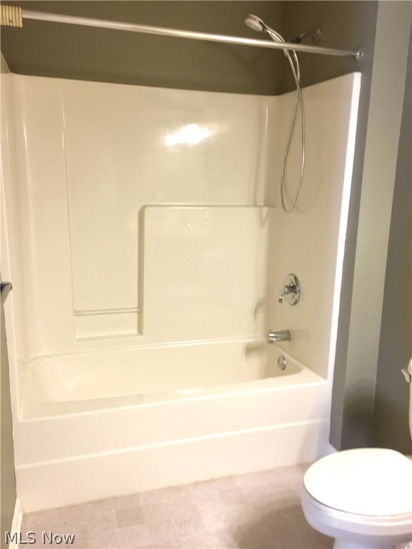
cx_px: 206
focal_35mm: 29
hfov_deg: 48.2
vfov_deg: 61.7
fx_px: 460
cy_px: 274
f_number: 2.2
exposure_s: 1/30
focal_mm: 4.15
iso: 64
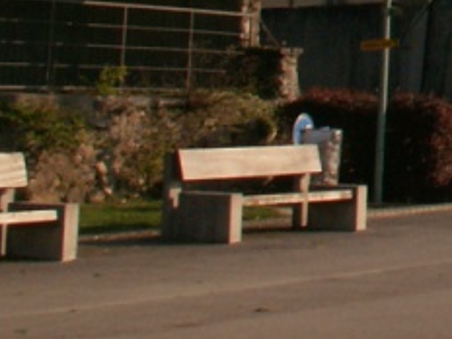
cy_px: -343
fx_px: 2246
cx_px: 953
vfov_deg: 8.2
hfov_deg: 10.4
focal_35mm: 172
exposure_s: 1/160
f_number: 8
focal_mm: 6.41
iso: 50
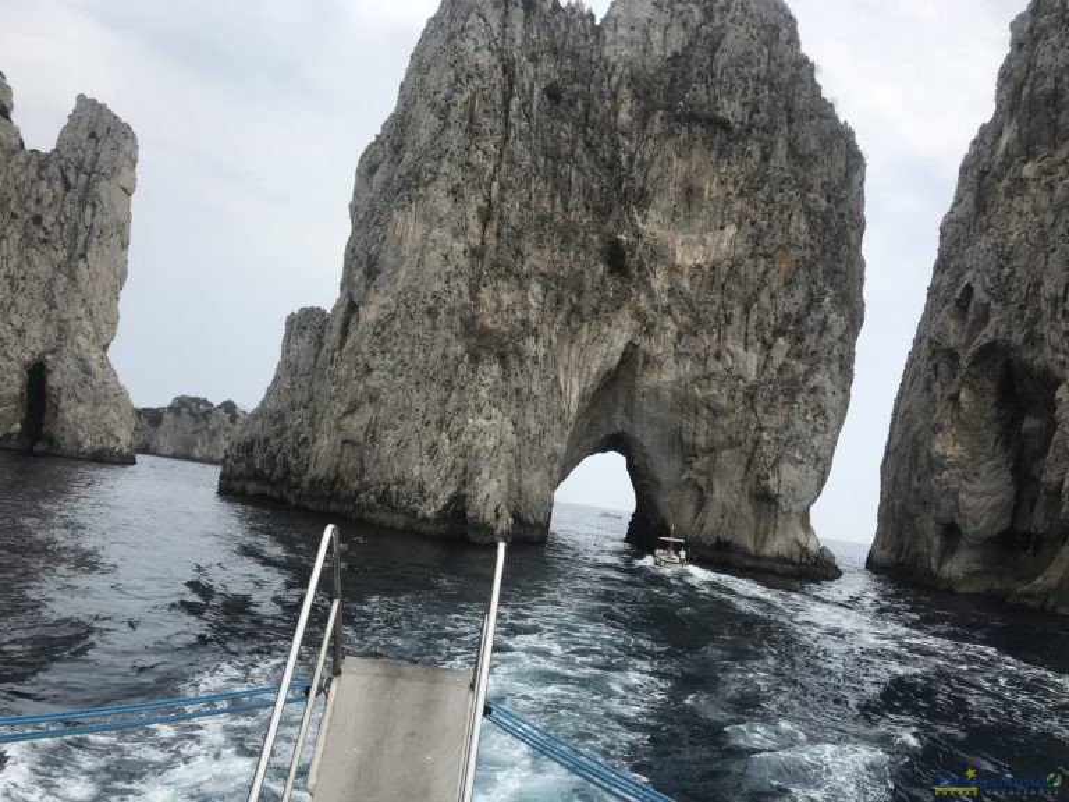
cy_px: 401
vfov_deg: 49.7
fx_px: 865
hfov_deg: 63.4
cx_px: 534
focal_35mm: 28
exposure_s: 1/2740
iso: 20
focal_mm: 3.99
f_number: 1.8
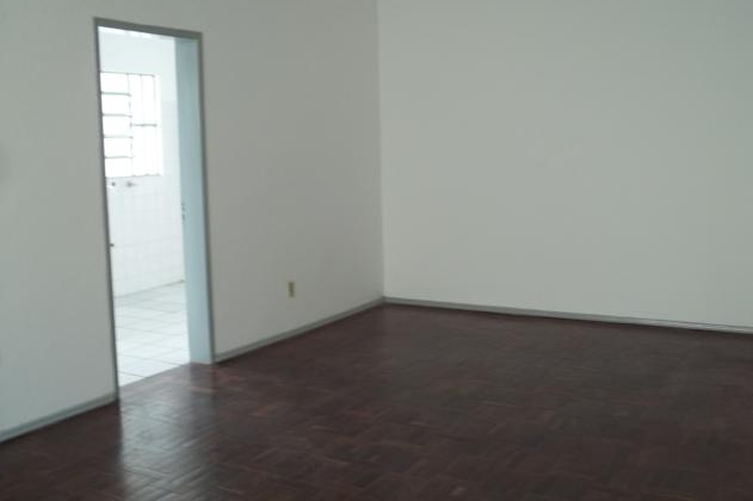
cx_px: 372
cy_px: 253
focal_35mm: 38
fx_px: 794
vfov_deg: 35.0
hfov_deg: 50.7
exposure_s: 1/30
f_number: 3.1
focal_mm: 6.5
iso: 112
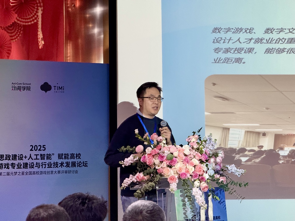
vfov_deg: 12.3
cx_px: 148
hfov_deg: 16.4
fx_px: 1023
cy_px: 110
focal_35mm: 120
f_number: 2.8
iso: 640
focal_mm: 15.66
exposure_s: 1/60
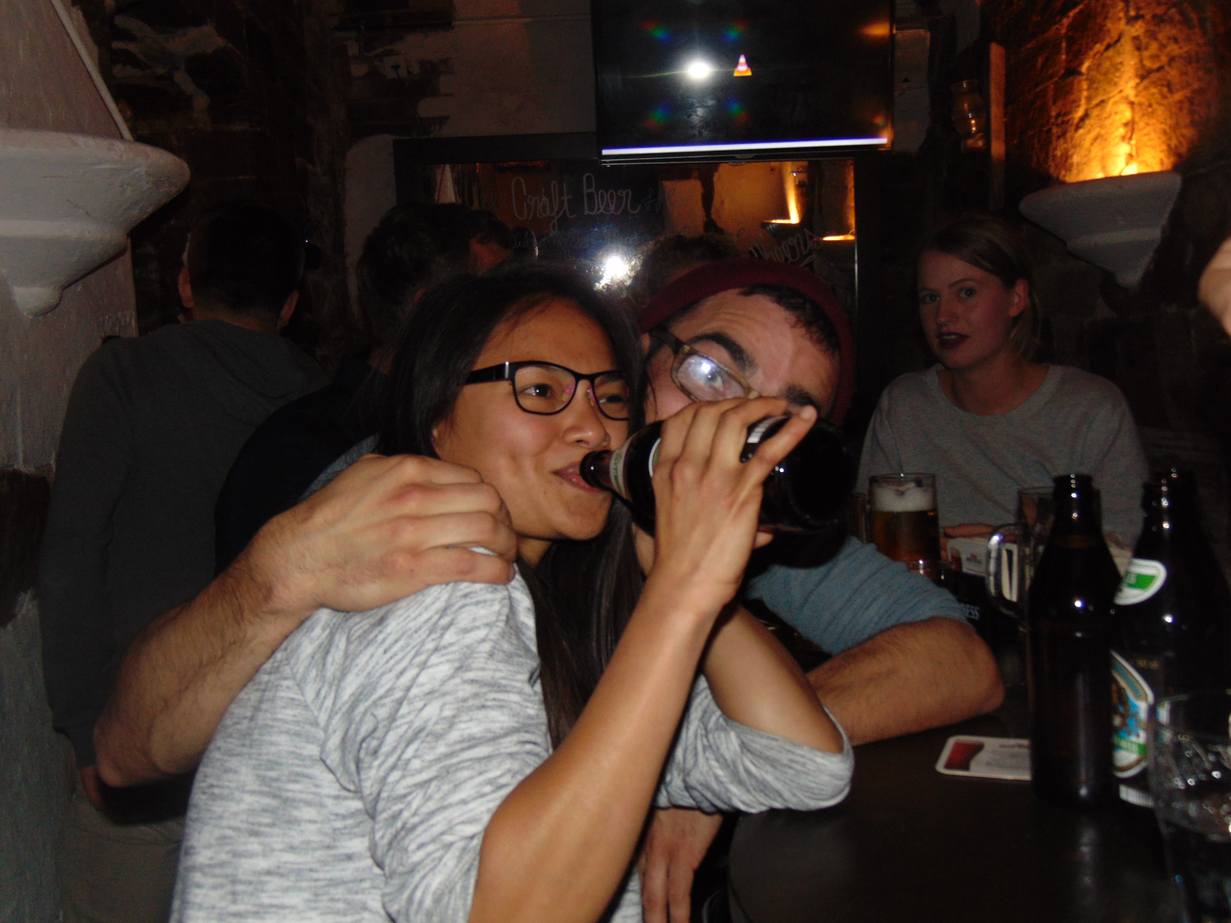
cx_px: 616
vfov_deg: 40.7
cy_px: 462
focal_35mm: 35
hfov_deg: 52.6
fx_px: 1245
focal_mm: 6.3
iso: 200
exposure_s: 1/8
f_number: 3.2
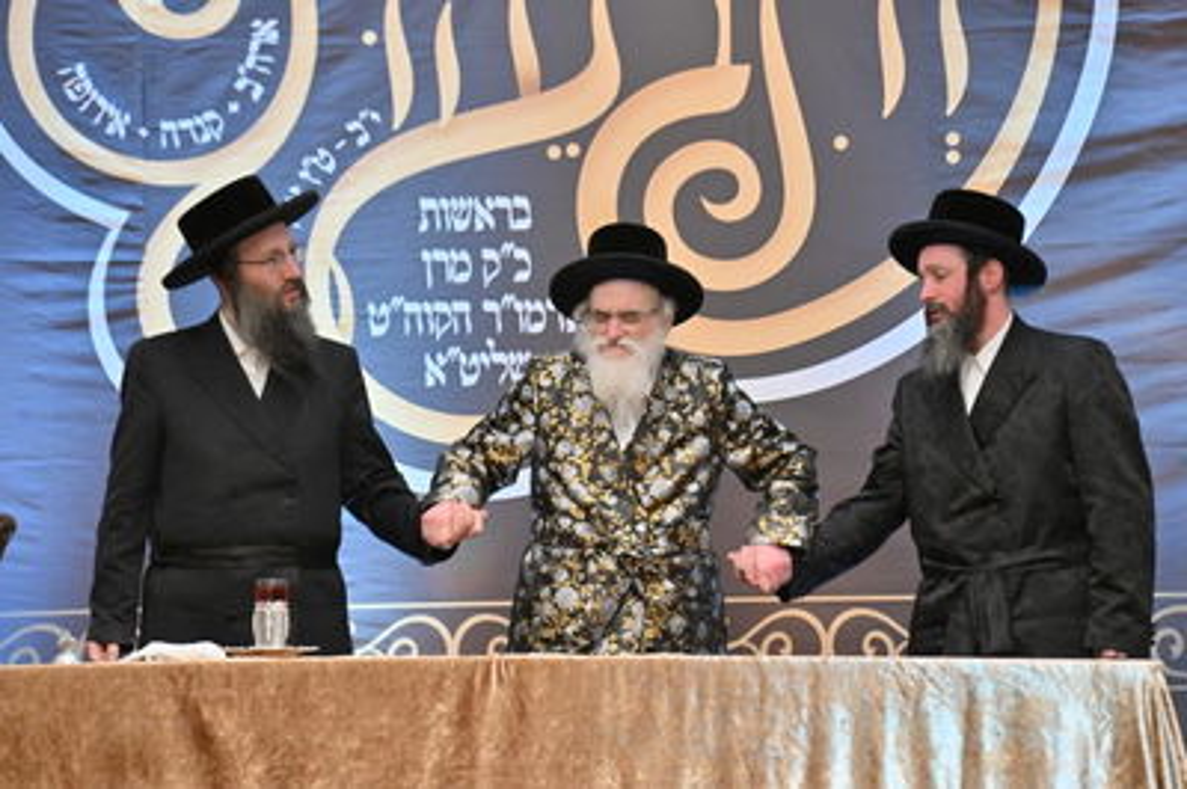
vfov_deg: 11.4
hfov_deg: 17.1
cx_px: 594
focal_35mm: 120
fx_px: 3953
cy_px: 394
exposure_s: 1/160
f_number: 4
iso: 2000
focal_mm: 120
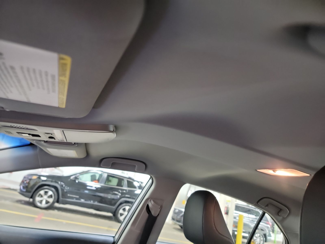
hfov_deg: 71.6
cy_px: 122
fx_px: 225
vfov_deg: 56.8
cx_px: 162
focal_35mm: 24
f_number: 1.8
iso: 845
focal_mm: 6.7
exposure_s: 1/19
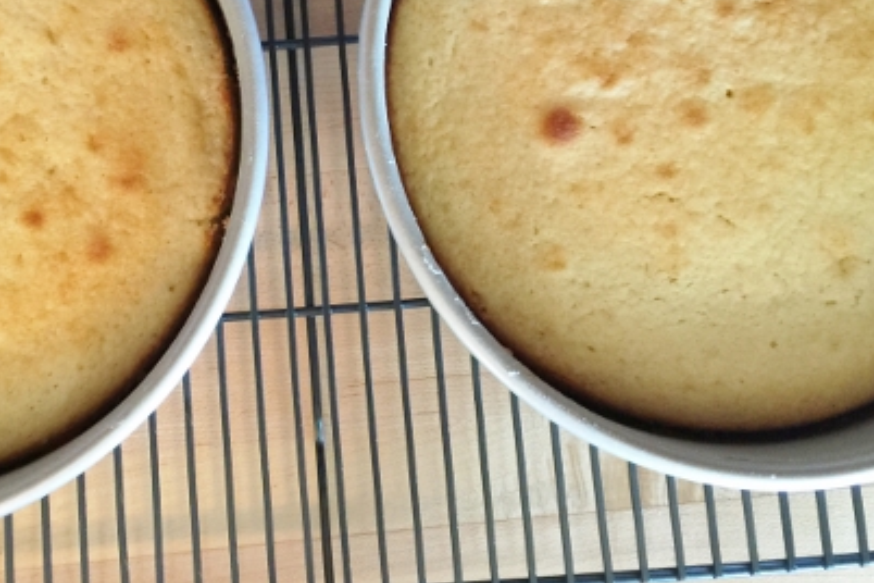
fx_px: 1165
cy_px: 109
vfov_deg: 27.5
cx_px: 309
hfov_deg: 40.7
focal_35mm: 48
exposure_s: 1/10
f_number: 2.2
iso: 100
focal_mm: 4.15
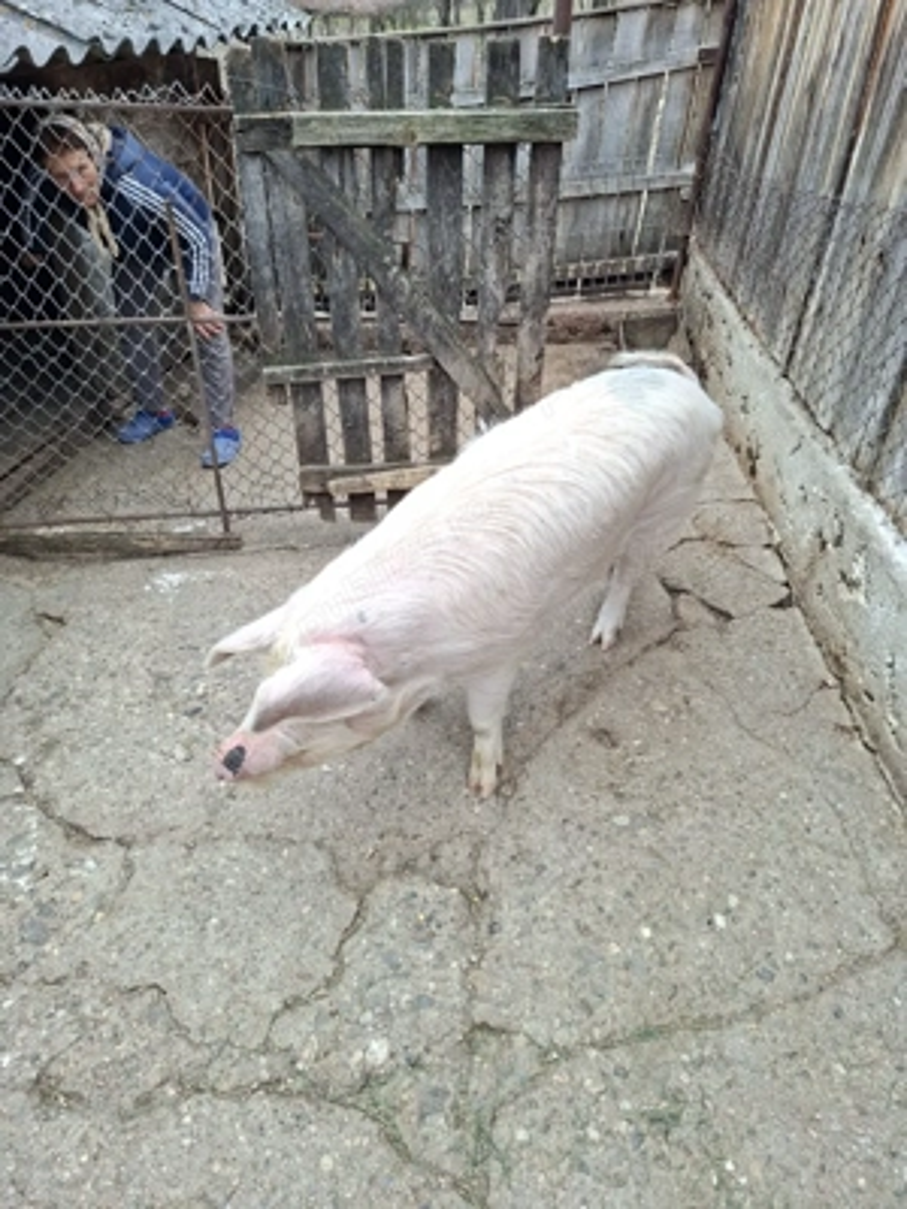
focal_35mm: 23
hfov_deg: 58.9
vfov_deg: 73.9
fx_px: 804
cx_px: 454
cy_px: 604
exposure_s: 1/333
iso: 50
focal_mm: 5.54
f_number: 1.8
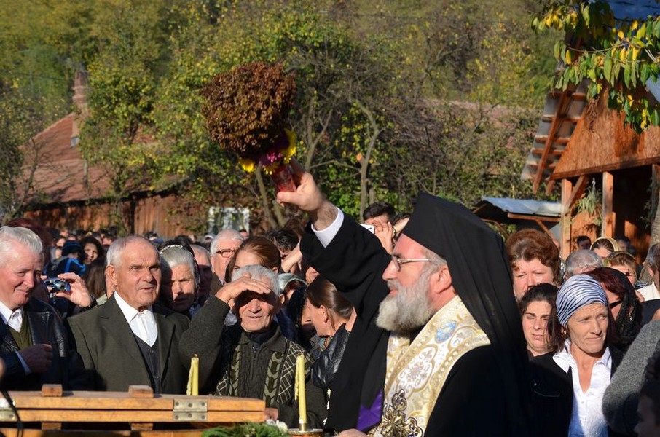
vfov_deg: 13.4
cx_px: 330
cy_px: 218
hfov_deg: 20.1
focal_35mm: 102
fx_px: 1866
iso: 110
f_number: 8
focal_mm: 68
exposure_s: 1/250
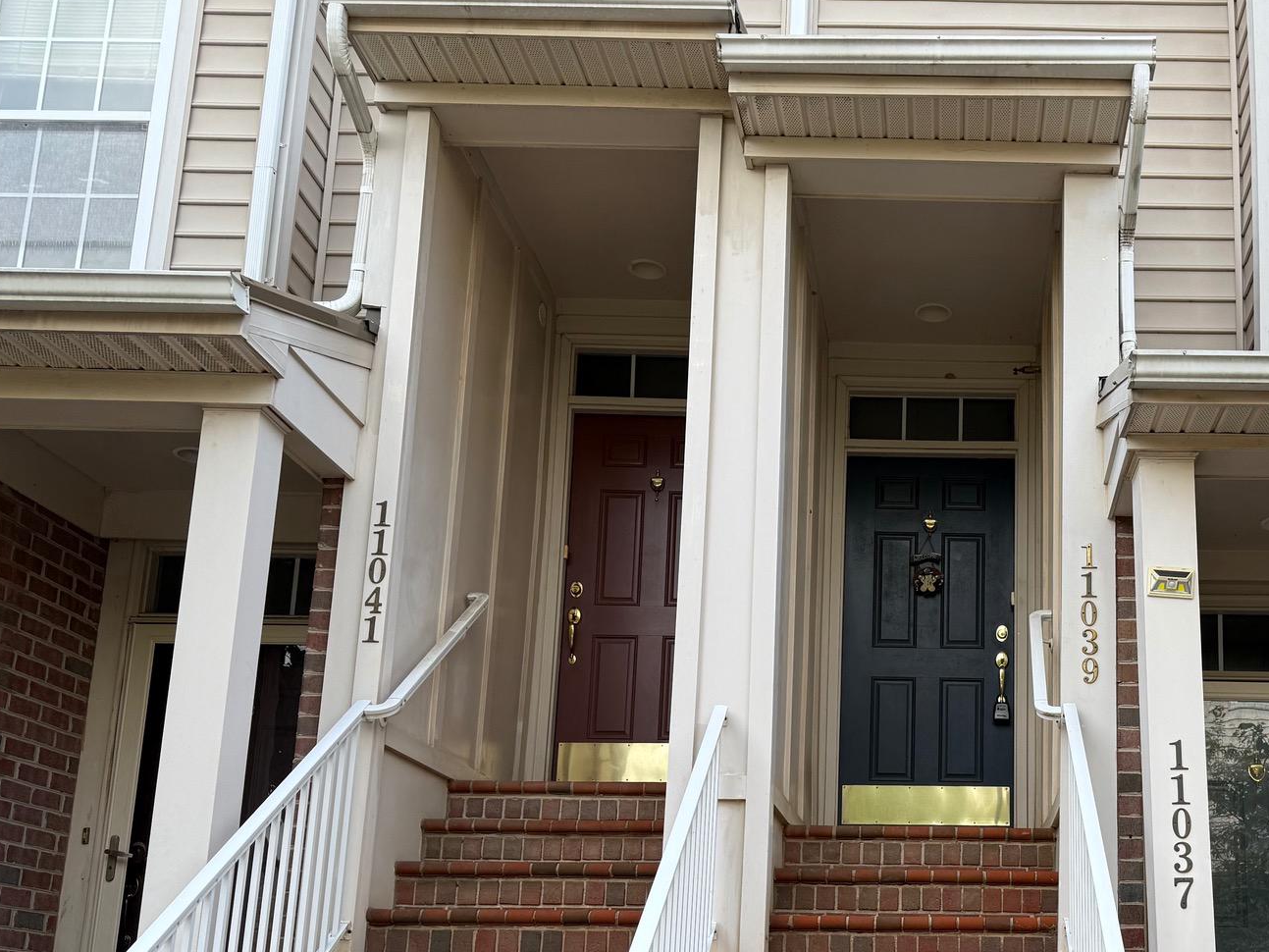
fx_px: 1393
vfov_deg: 36.7
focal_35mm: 38
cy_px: 732
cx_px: 976
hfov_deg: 46.9
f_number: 1.78
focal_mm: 6.76
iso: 80
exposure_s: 1/1314
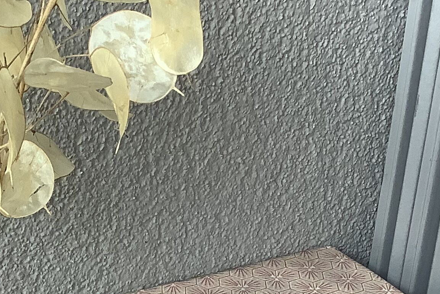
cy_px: 436
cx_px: 37
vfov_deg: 14.1
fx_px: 1112
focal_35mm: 91
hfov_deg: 21.8
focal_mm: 3.3
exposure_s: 1/120
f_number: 2.4
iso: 80
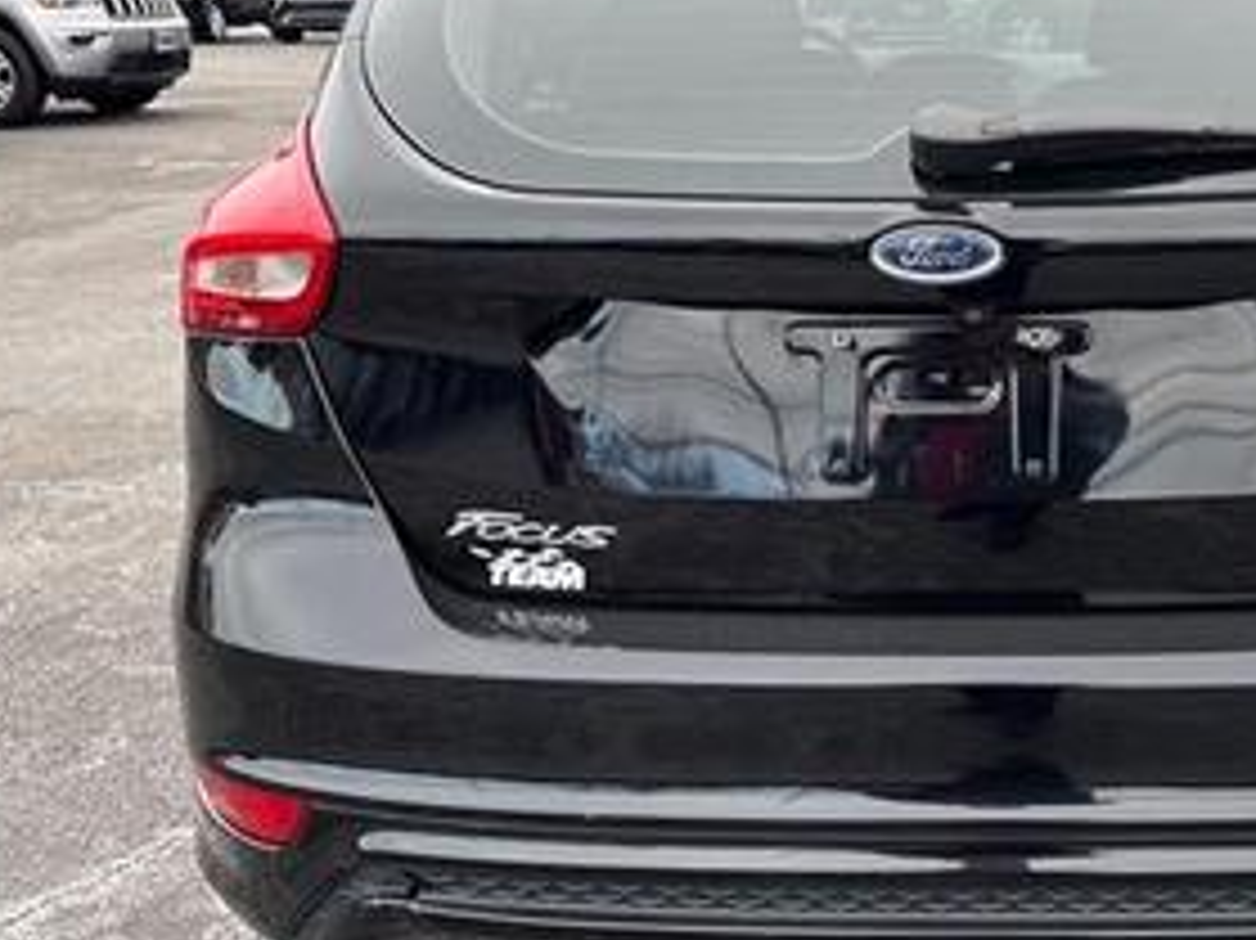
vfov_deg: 30.8
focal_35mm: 47
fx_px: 1705
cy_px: 436
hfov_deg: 39.5
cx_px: 927
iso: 50
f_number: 1.6
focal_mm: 5.96
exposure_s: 1/448
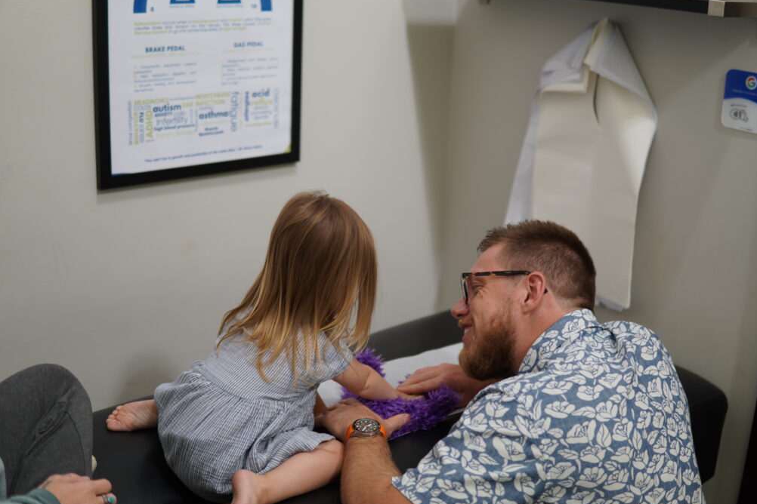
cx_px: 374
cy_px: 254
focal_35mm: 46
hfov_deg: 42.7
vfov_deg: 29.2
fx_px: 967
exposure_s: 1/50
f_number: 1.4
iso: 125
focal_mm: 30
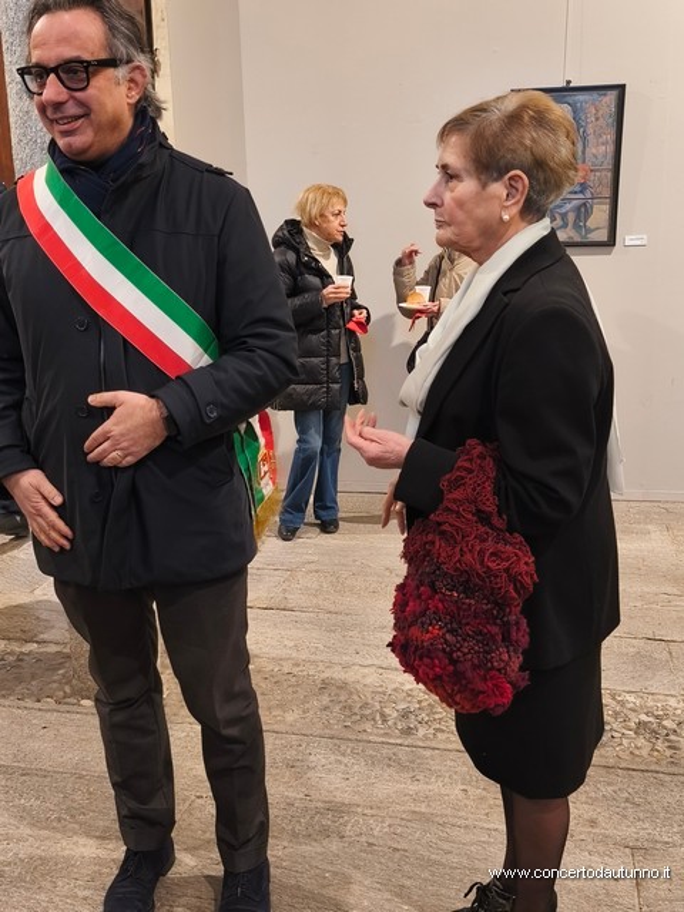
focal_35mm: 35
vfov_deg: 52.6
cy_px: 456
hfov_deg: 40.7
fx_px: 922
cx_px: 342
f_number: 1.65
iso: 1250
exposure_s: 1/50
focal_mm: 6.18
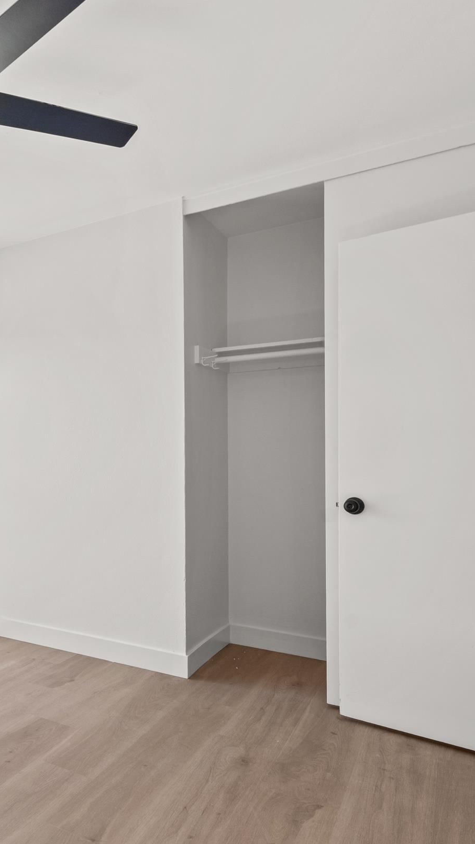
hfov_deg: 38.2
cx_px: -26
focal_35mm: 26
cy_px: 435
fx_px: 582
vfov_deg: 71.9
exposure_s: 1/50
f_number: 8
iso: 250
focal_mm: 16
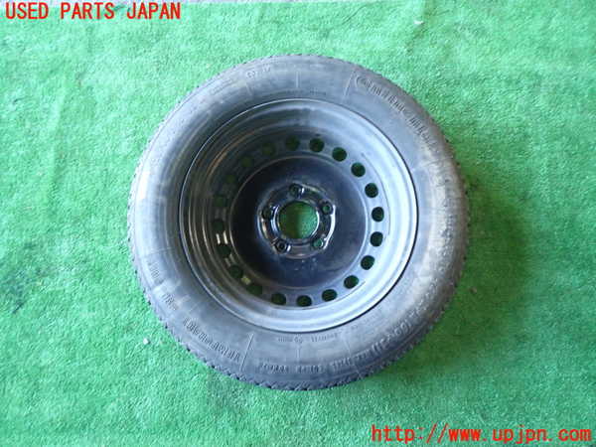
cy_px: 224
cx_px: 298
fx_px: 430
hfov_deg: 69.4
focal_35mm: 25
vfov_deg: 54.9
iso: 400
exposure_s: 1/30
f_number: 2
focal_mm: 4.5
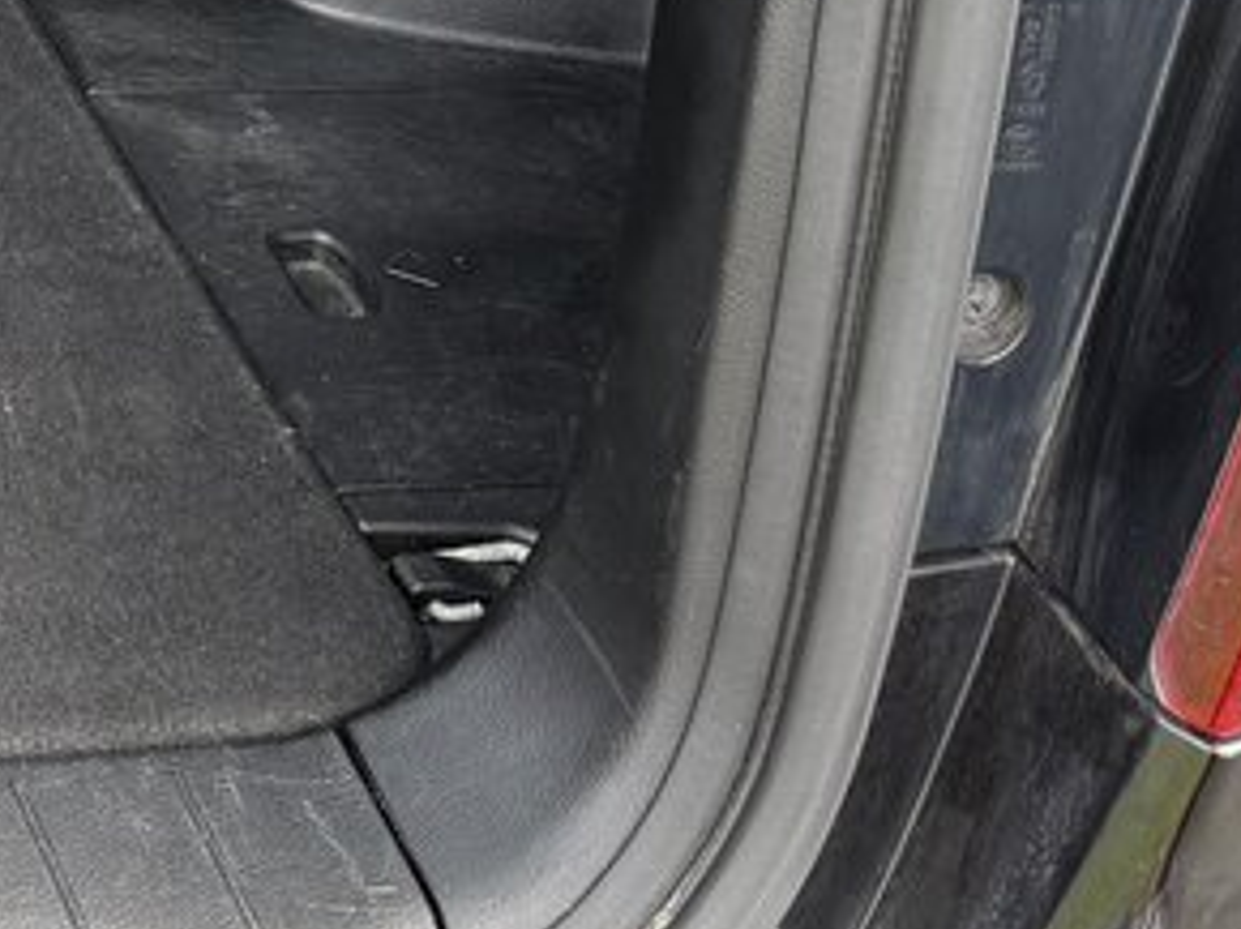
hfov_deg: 15.2
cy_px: -270
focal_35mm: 106
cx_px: -1198
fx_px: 3797
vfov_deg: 13.5
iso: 80
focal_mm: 6.76
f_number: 1.78
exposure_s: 1/174
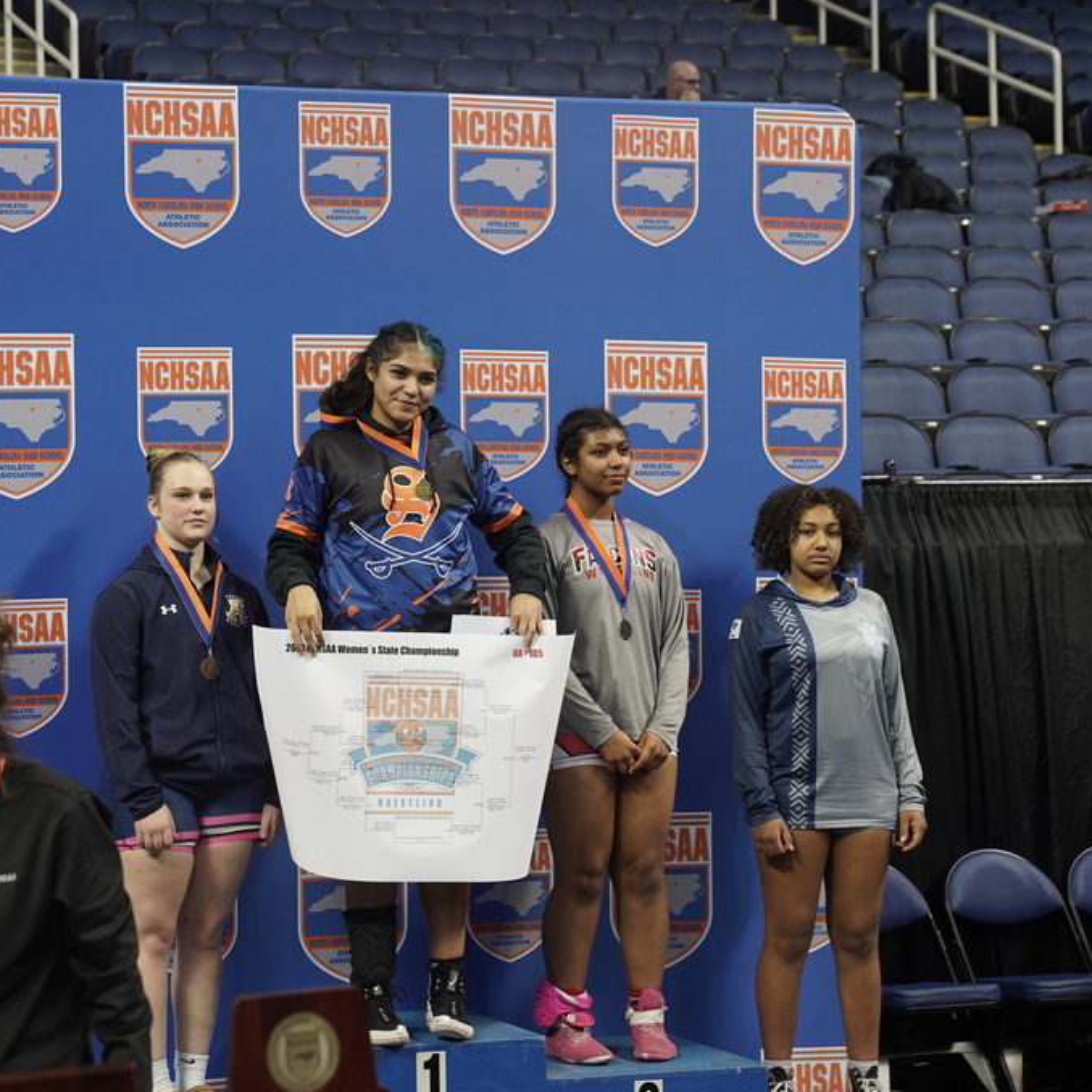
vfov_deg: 19.3
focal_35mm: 90
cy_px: 546
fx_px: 3212
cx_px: 352
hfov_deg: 19.2
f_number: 4
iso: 1000
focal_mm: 70
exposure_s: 1/160
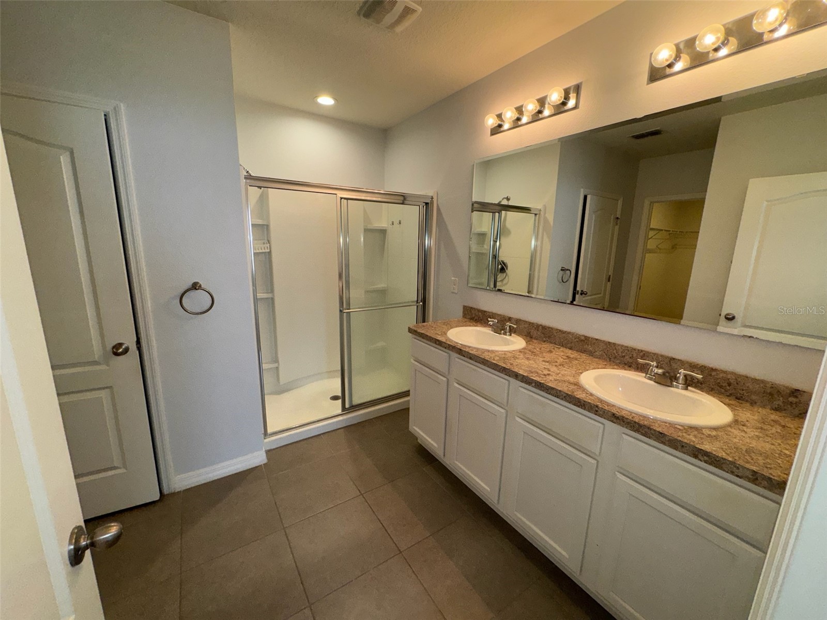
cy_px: 310
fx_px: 334
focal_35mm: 14
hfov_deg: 102.1
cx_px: 414
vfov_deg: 85.7
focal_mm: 2.22
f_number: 2.2
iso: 100
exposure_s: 1/120
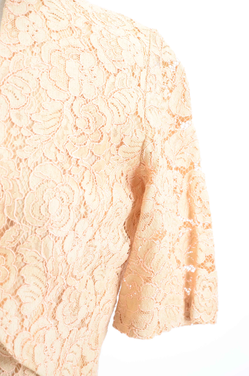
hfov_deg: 9.9
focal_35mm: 138
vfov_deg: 14.9
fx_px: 1438
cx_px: 124
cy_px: 188
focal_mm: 92
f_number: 6.3
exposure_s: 1/80
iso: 160
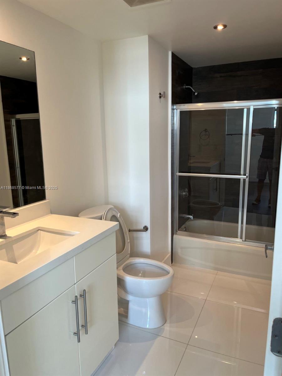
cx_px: 141
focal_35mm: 26
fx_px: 282
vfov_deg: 67.3
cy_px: 188
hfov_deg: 53.1
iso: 125
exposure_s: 1/120
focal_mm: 5.1
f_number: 1.6
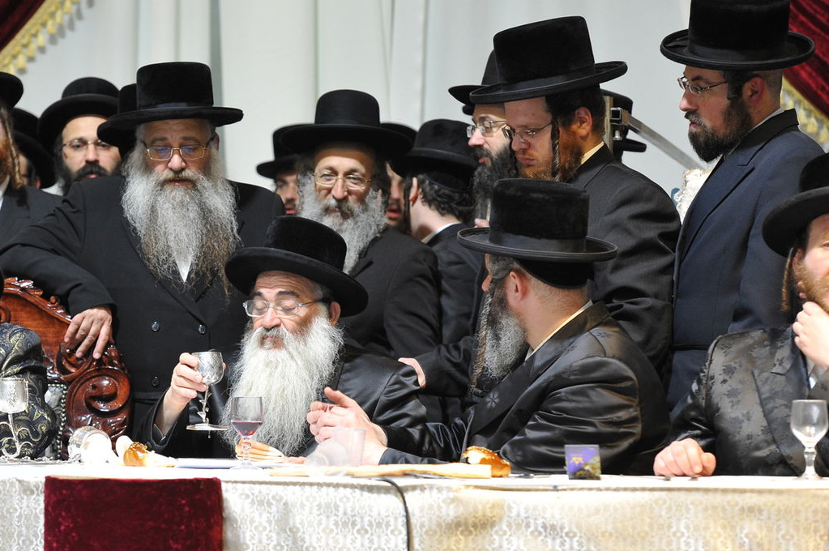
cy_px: 327
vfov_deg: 8.2
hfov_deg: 12.3
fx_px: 3842
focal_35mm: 167
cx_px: 285
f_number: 4.5
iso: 1600
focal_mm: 122
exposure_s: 1/160
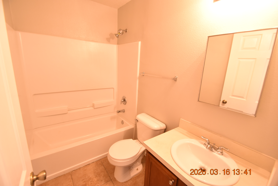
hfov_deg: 100.4
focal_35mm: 15
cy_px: 93
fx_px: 116
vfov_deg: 77.3
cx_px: 139
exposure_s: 1/15
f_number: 3.5
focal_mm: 10
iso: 800
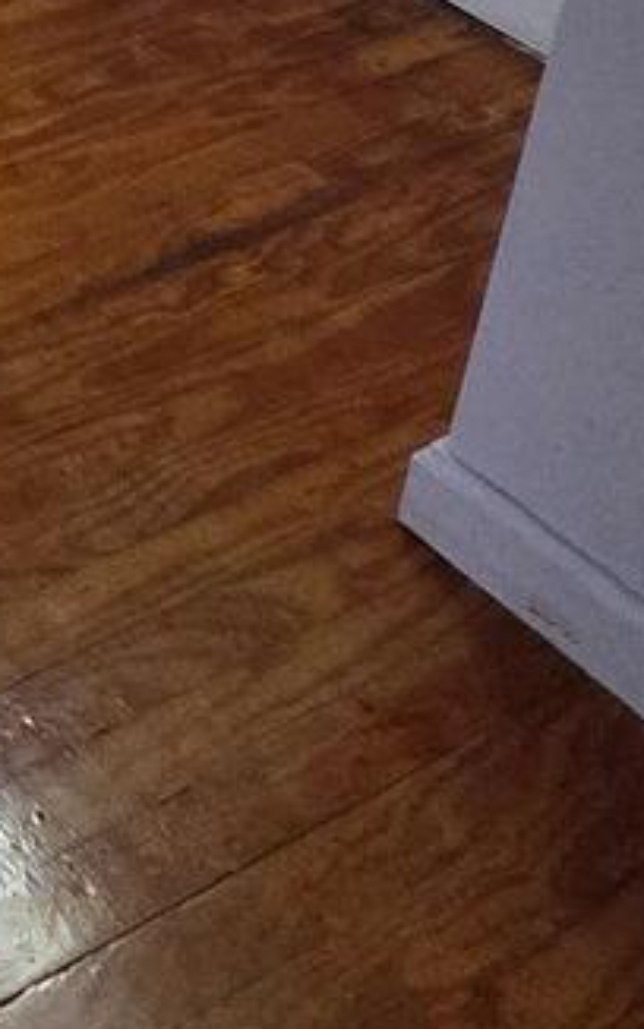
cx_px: -849
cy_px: -619
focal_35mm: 65
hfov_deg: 14.3
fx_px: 1824
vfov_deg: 23.4
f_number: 2.2
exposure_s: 1/60
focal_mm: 2.2
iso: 800
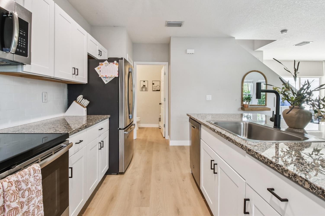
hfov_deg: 96.7
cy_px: 101
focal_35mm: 16
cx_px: 159
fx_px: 144
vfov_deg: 73.7
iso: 100
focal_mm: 10
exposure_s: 2.5
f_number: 22
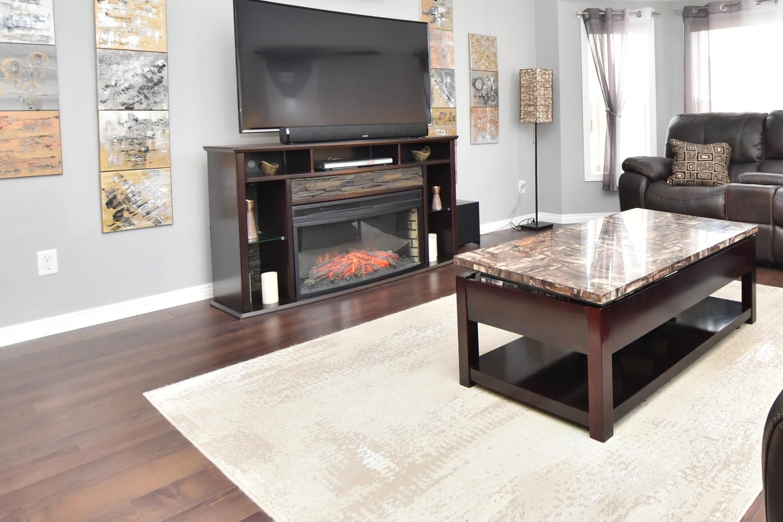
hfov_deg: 66.9
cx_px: 589
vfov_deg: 49.3
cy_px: 133
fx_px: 544
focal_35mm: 25
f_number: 3.5
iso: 400
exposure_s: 1/30
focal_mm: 10
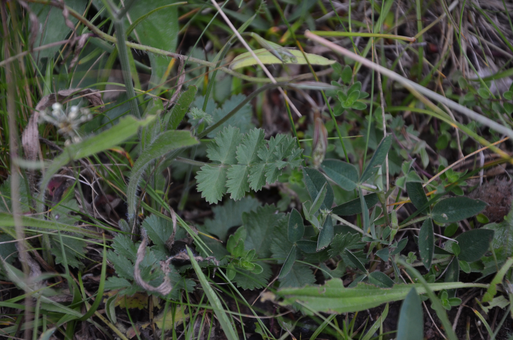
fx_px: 2240
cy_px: 170
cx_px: 256
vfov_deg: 8.7
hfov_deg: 13.1
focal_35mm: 158
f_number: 5.6
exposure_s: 1/60
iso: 720
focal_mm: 105
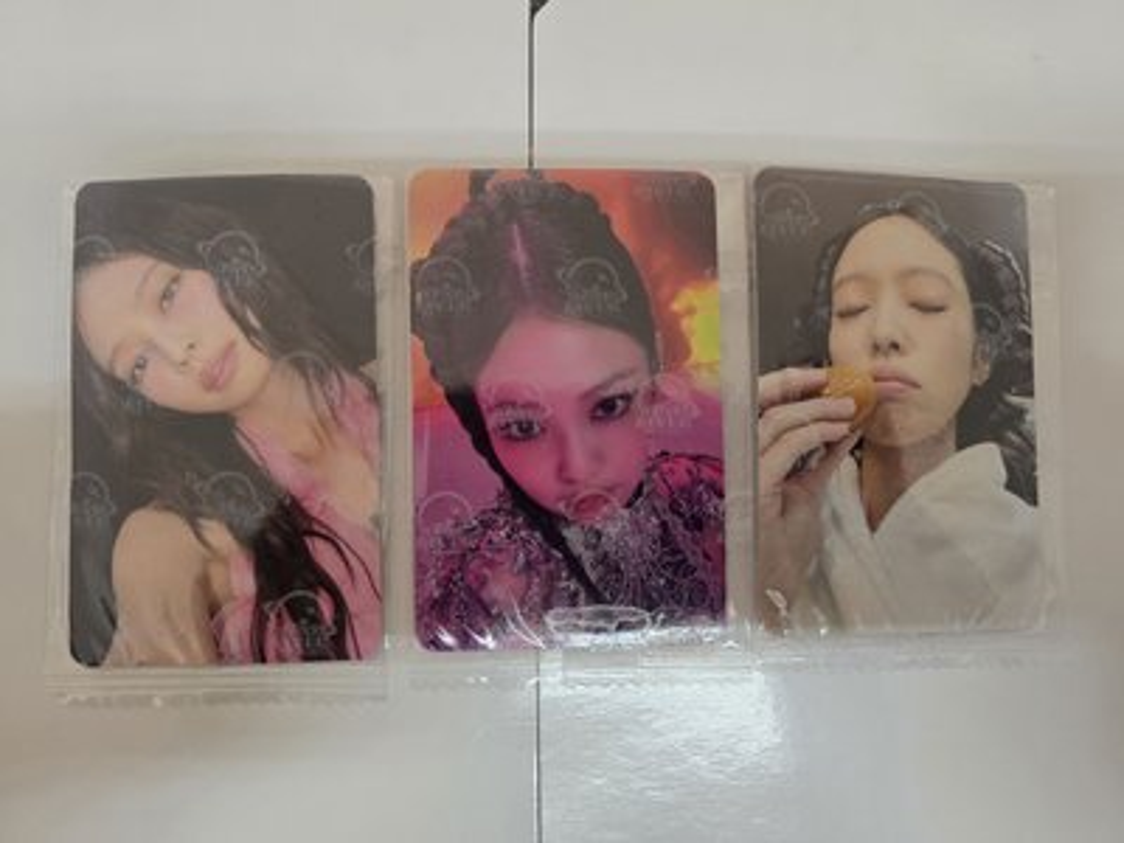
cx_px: 562
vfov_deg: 58.9
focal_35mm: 23
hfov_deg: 73.9
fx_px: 747
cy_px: 422
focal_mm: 6.3
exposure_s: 1/120
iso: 400
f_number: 1.7
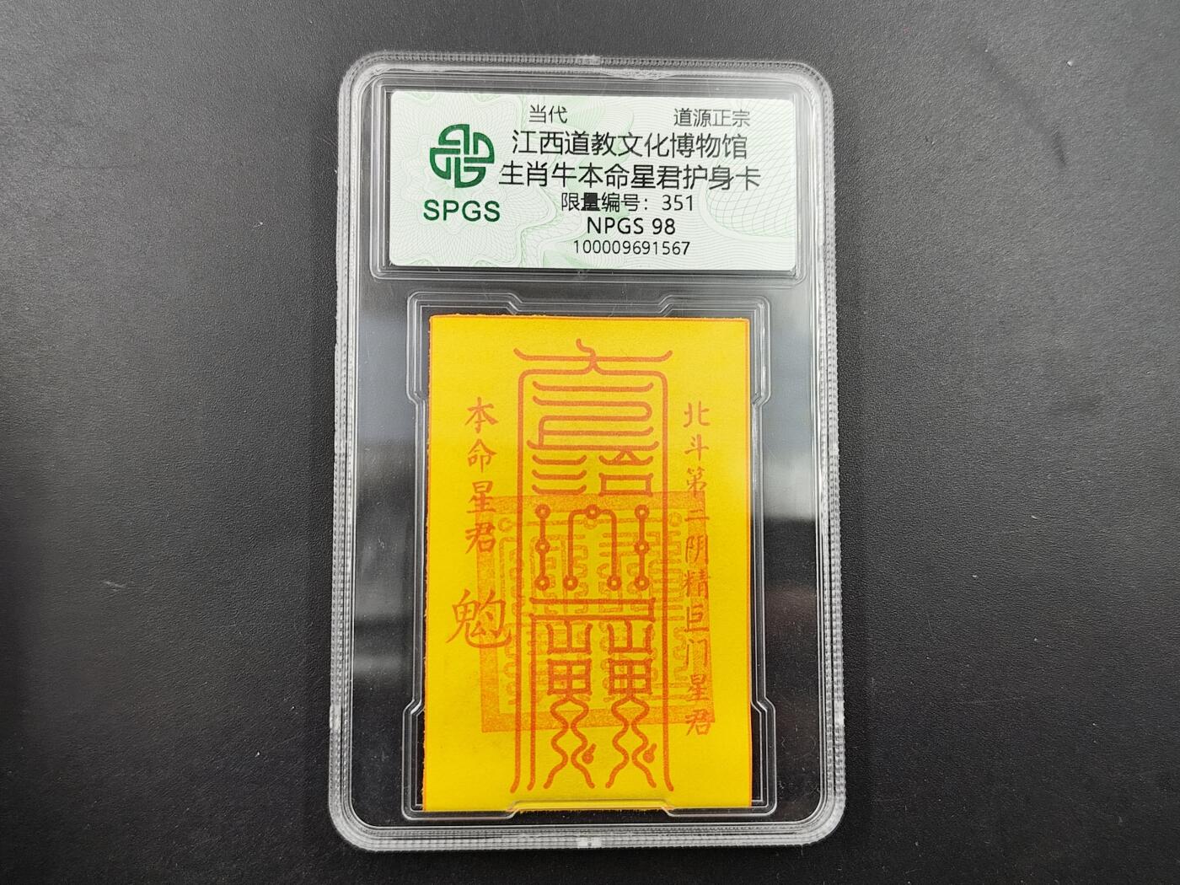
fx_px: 1432
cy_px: 442
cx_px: 590
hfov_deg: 44.8
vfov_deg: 34.3
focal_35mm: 42
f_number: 1.65
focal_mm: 6.14
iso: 80
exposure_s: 1/100
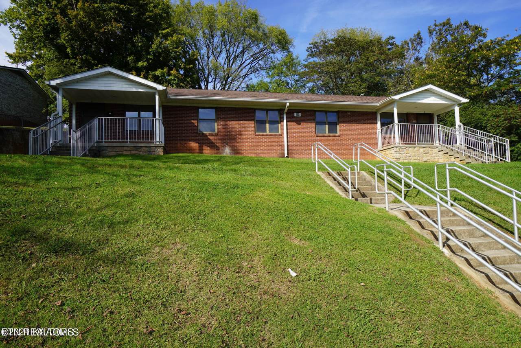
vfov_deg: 59.6
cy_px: 174
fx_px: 304
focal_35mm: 21
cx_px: 260
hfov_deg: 81.2
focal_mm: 14
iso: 100
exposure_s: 1/125
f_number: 9
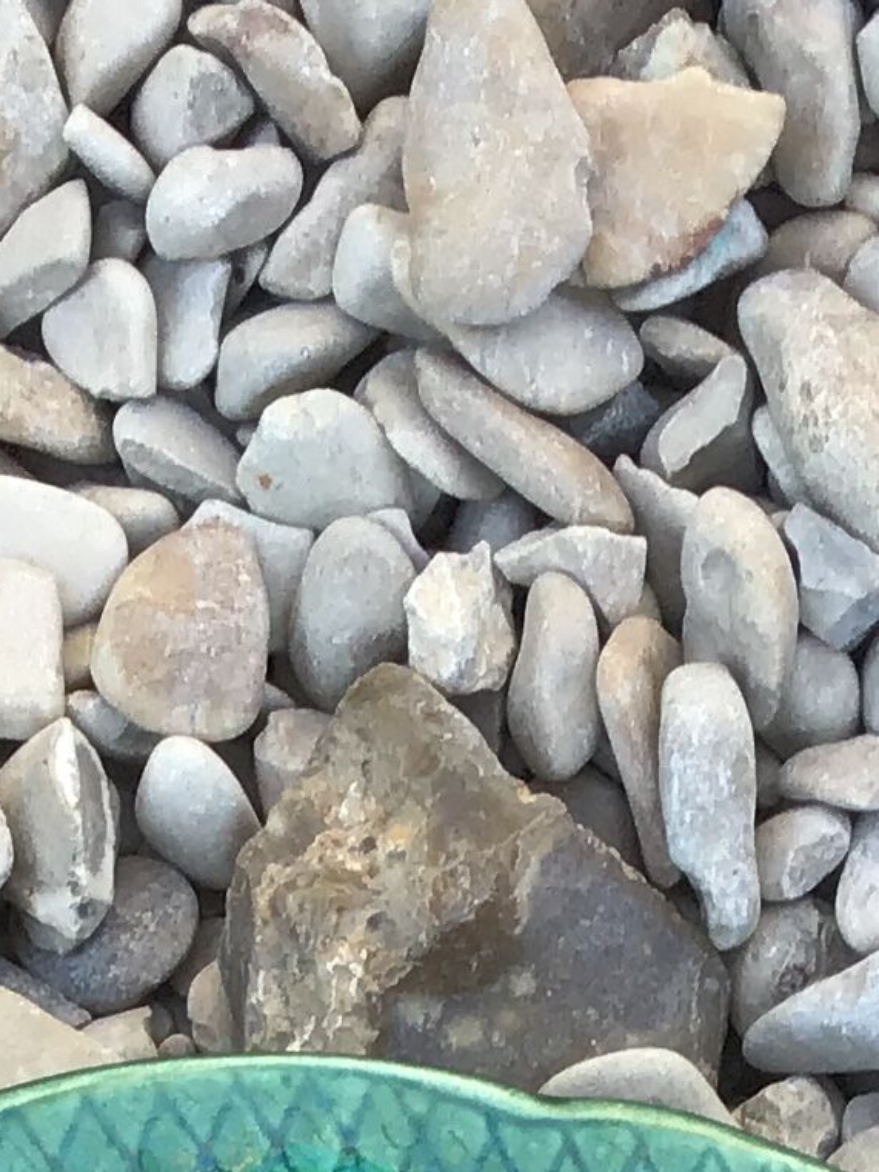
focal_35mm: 133
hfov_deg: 11.2
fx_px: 4502
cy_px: 2265
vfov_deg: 13.1
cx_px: 399
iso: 32
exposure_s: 1/100
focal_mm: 3.3
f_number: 2.4
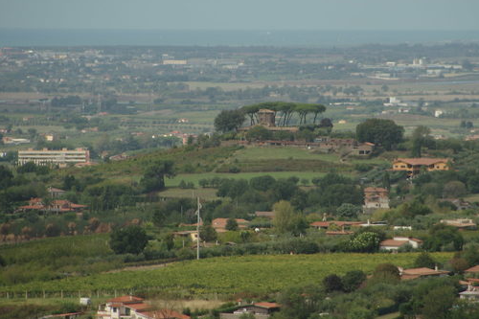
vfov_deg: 3.8
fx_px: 4788
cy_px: 141
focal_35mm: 360
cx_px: 286
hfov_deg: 5.7
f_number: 5.6
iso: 100
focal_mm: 200
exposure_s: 1/500
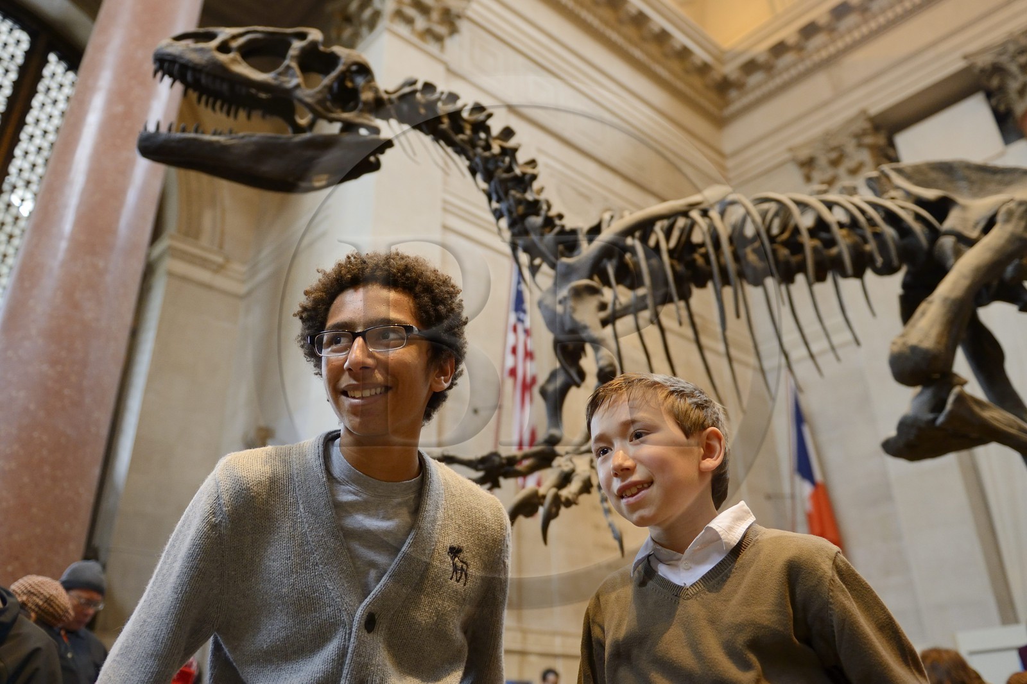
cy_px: 342
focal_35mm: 24
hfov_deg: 73.8
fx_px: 684
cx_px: 514
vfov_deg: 53.1
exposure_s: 1/100
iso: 1600
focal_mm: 24
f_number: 2.8
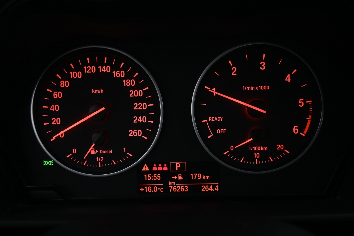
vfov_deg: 39.1
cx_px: 177
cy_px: 118
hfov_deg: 56.1
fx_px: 332
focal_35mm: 34
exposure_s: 1/40
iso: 1000
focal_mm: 22.5
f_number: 4
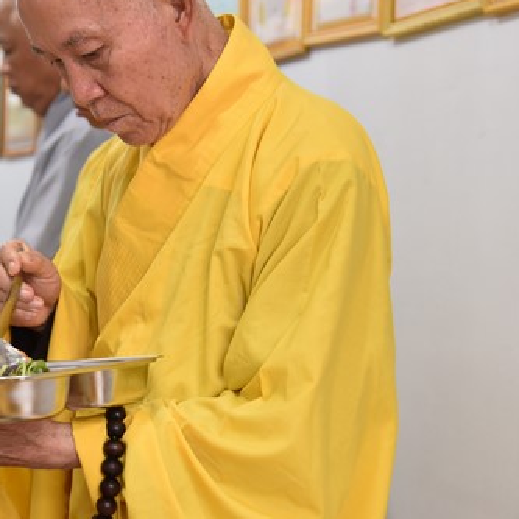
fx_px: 1832
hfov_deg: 16.1
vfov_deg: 16.1
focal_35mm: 108
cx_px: 132
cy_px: 190
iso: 1250
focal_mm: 65
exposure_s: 1/125
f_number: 4
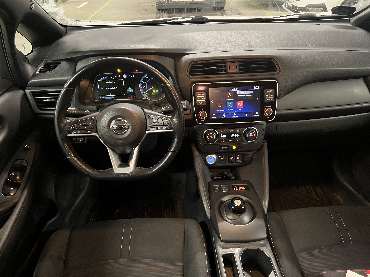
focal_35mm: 26
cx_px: 185
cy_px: 138
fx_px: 278
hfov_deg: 67.3
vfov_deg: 53.1
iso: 500
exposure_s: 1/25
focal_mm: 5.7
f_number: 1.5
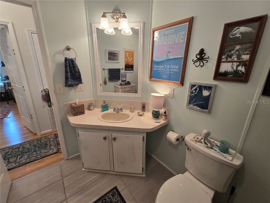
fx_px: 101
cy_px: 102
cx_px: 135
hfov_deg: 106.2
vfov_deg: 89.9
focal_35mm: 13
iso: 250
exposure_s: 1/60
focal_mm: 2.2
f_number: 2.2
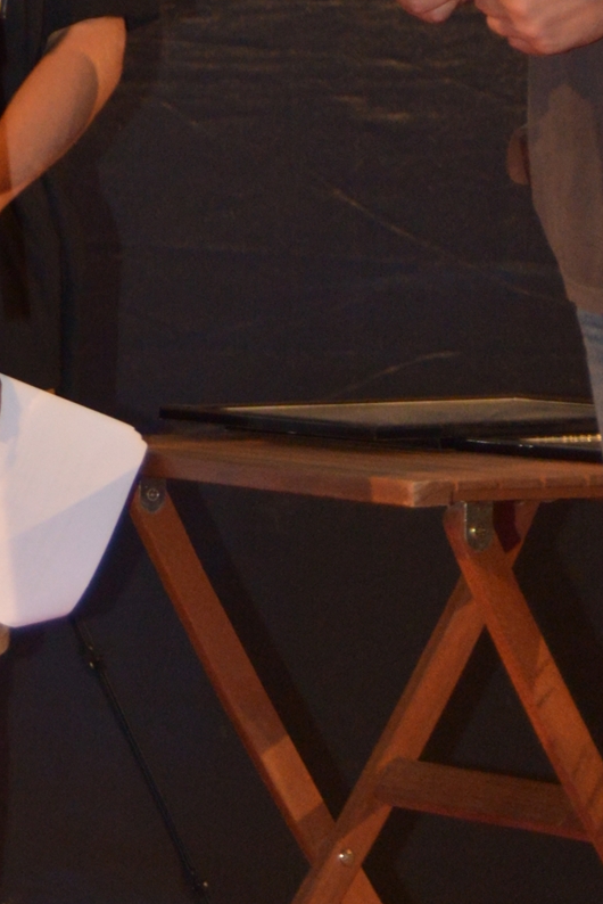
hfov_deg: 5.0
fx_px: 6903
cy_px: 60
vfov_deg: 7.5
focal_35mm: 275
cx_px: -309
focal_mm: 78
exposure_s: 1/60
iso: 2000
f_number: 5.6
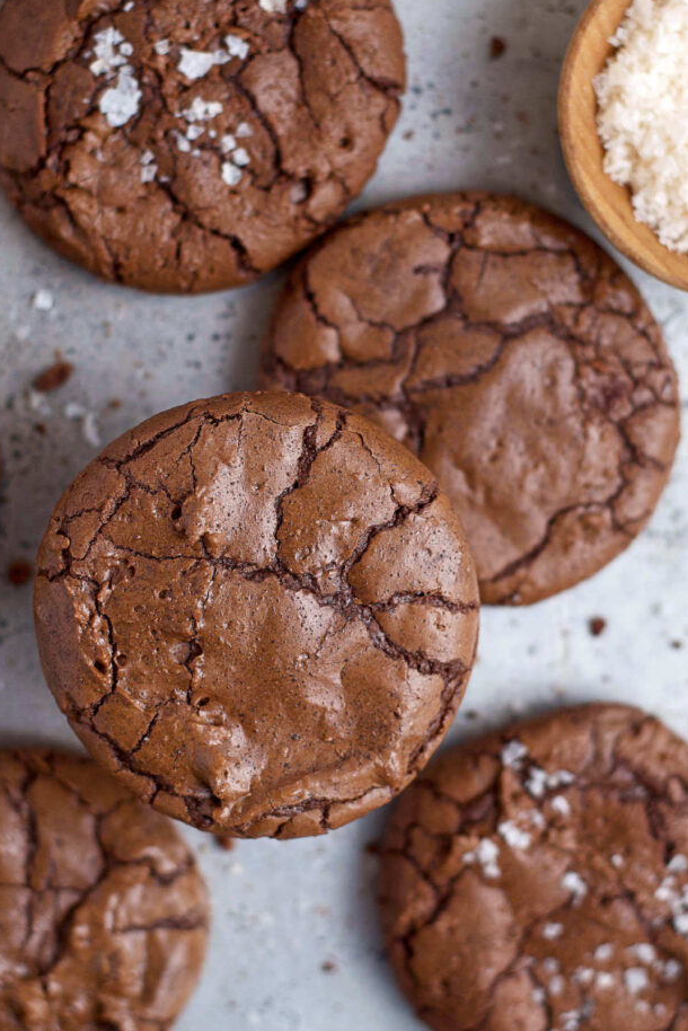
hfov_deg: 16.3
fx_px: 2406
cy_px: 517
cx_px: 374
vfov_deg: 24.2
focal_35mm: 84
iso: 100
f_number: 2.8
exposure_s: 1/100
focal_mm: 50
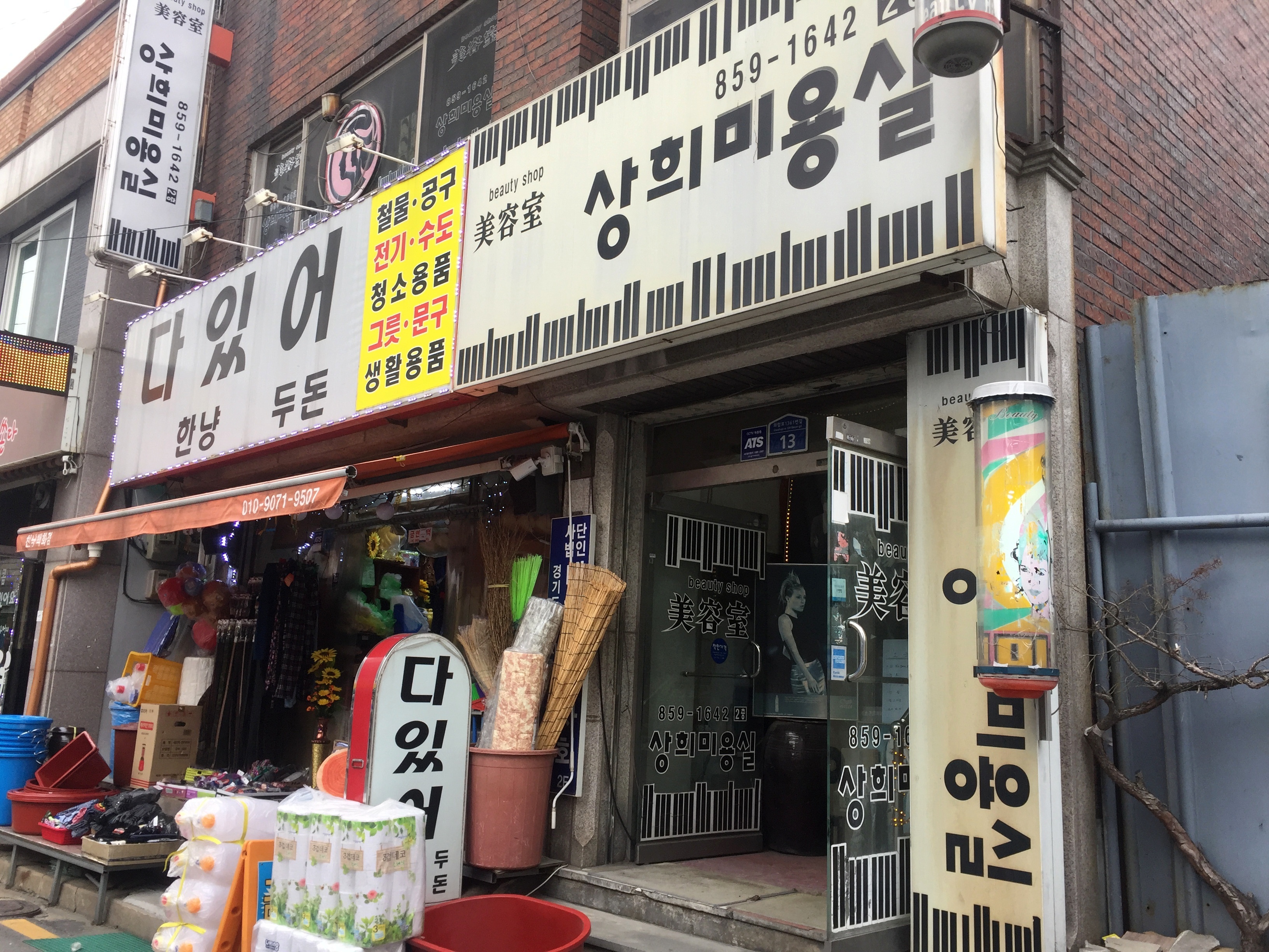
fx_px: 1063
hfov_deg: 61.7
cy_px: 476
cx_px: 634
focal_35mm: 29
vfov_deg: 48.2
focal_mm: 4.15
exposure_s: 1/120
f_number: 2.2
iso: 32
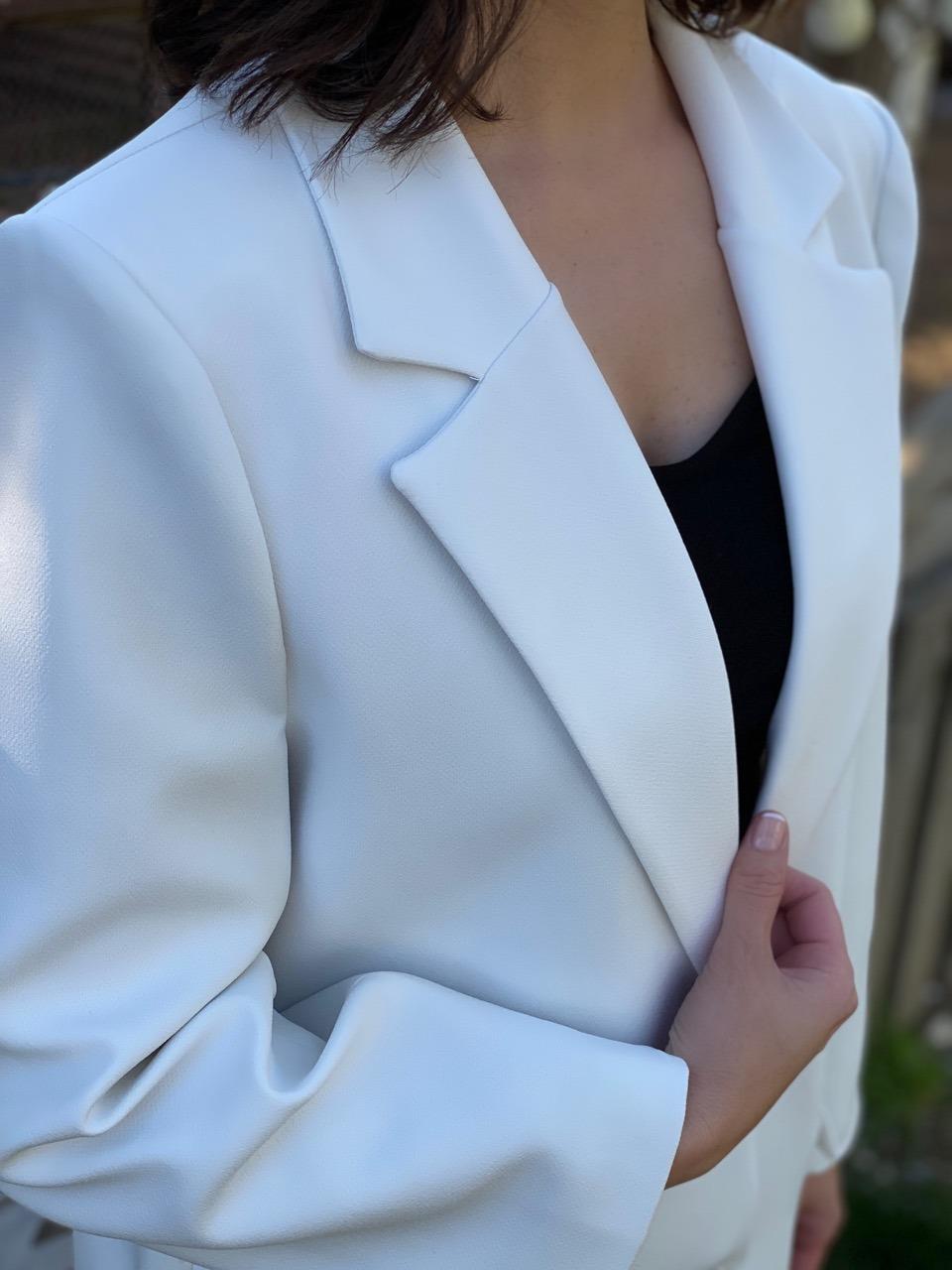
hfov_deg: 28.0
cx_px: 476
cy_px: 635
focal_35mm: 52
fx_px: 1907
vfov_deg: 36.8
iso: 20
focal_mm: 6
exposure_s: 1/206
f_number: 2
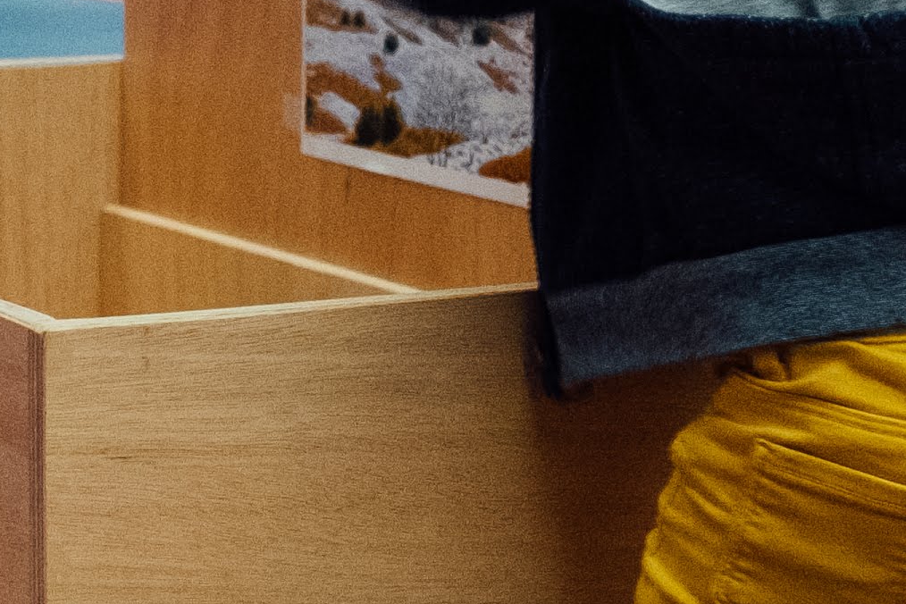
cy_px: 50
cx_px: 136
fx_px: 4253
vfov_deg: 8.1
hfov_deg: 12.1
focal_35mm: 169
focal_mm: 23
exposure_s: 1/25
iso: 3200
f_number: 2.8
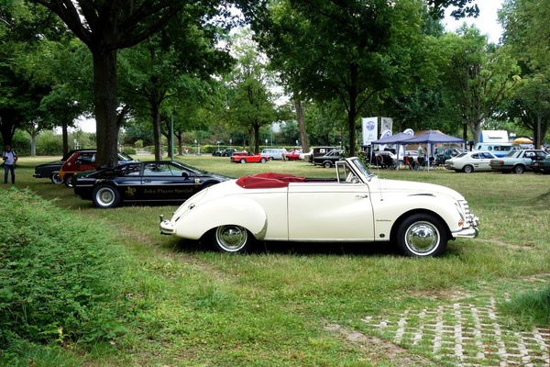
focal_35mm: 40
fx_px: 611
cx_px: 275
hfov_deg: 48.5
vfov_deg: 33.4
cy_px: 184
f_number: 5.6
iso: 125
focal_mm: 14.75
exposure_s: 1/100
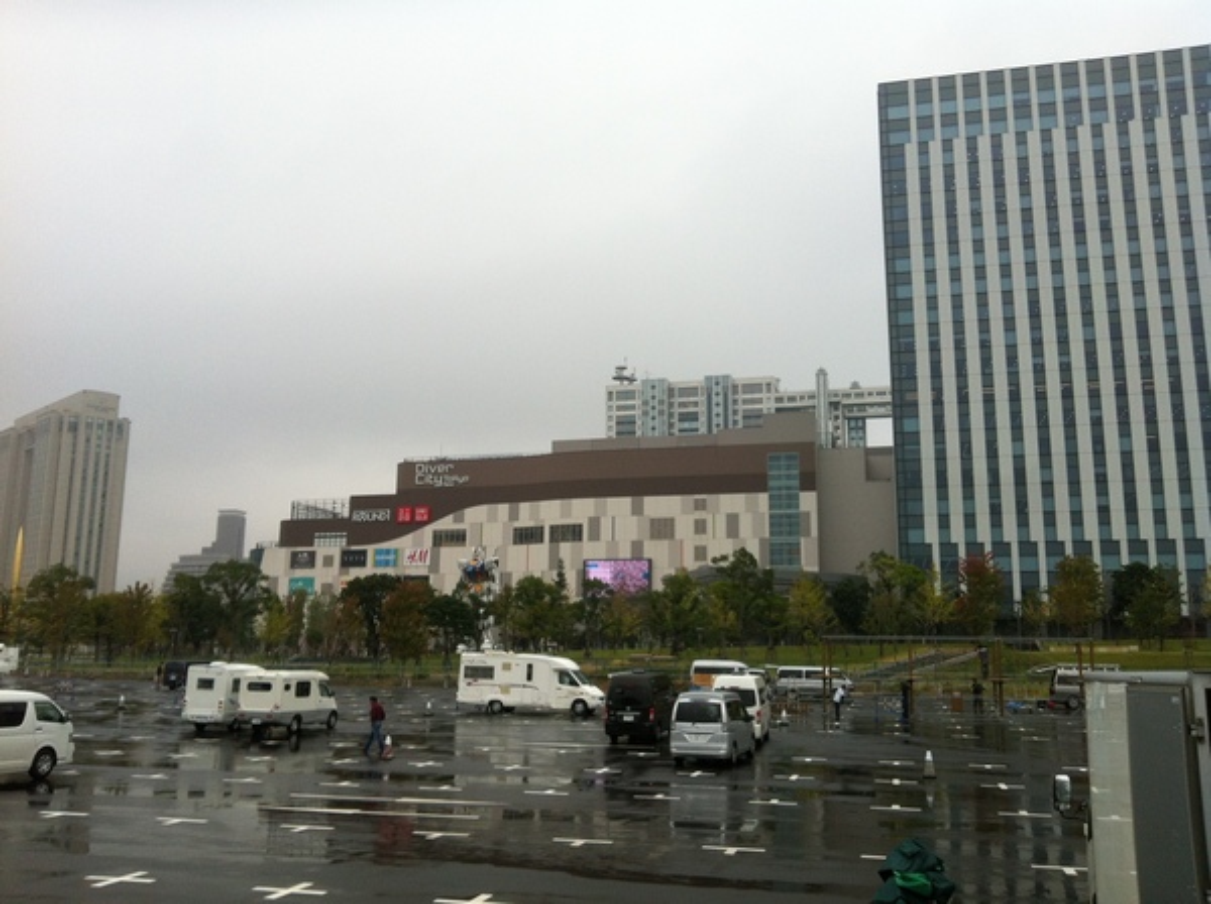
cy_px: 452
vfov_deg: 40.6
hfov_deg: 52.7
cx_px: 606
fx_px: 1222
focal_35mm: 35
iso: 80
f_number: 2.8
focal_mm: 3.85
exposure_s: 1/914
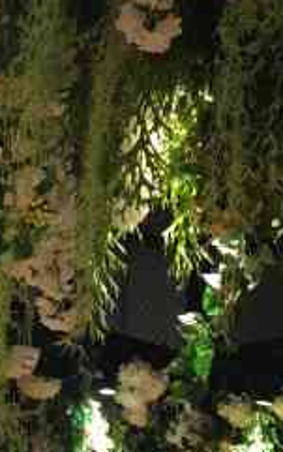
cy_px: 80
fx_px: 1466
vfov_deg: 17.4
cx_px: -32
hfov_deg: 10.9
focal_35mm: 119
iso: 50
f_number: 2.2
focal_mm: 4.15
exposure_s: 1/33
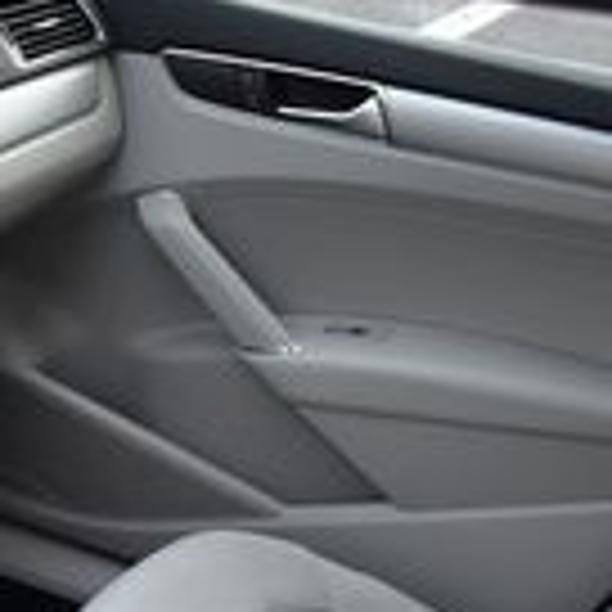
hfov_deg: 14.8
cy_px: 731
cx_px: -360
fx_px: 2160
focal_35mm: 108
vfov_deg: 15.5
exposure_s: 1/125
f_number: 3.5
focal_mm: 18
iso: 1000
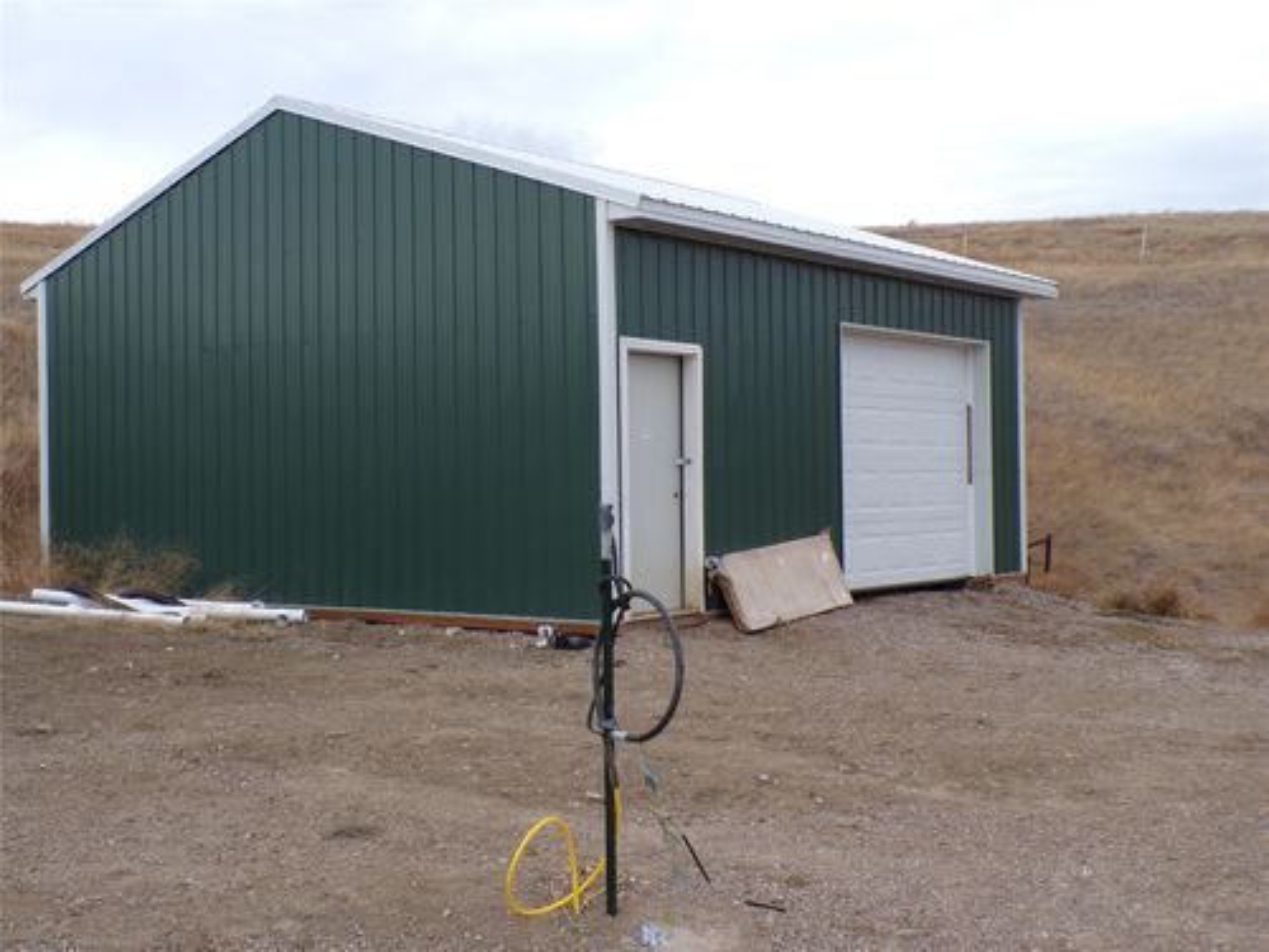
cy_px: 476
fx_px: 1540
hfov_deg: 44.8
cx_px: 634
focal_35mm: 42
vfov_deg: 34.3
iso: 100
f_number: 5.1
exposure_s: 1/120
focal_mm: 7.6
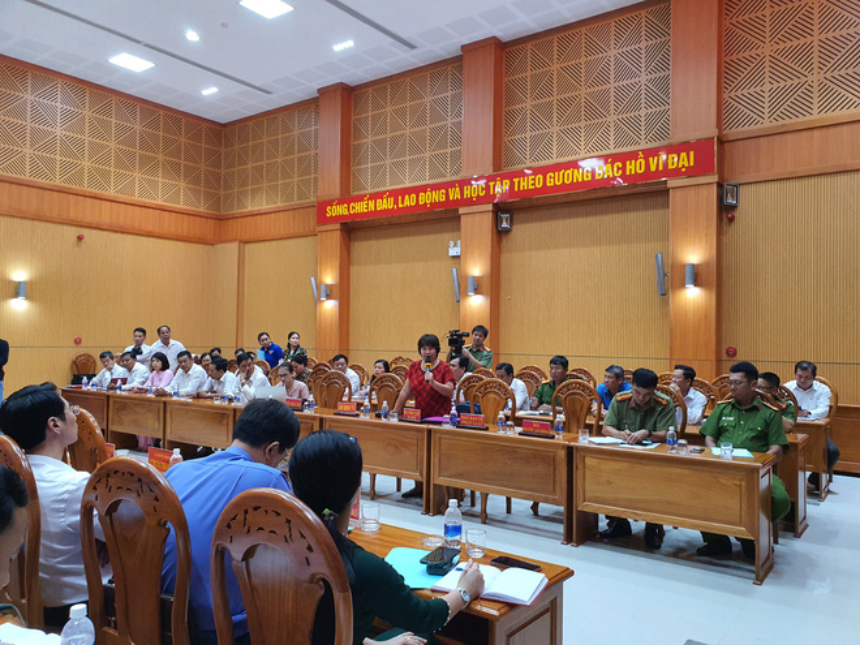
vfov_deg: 53.1
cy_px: 322
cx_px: 430
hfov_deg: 67.3
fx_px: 646
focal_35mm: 26
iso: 250
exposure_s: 1/50
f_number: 2.4
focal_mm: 4.3
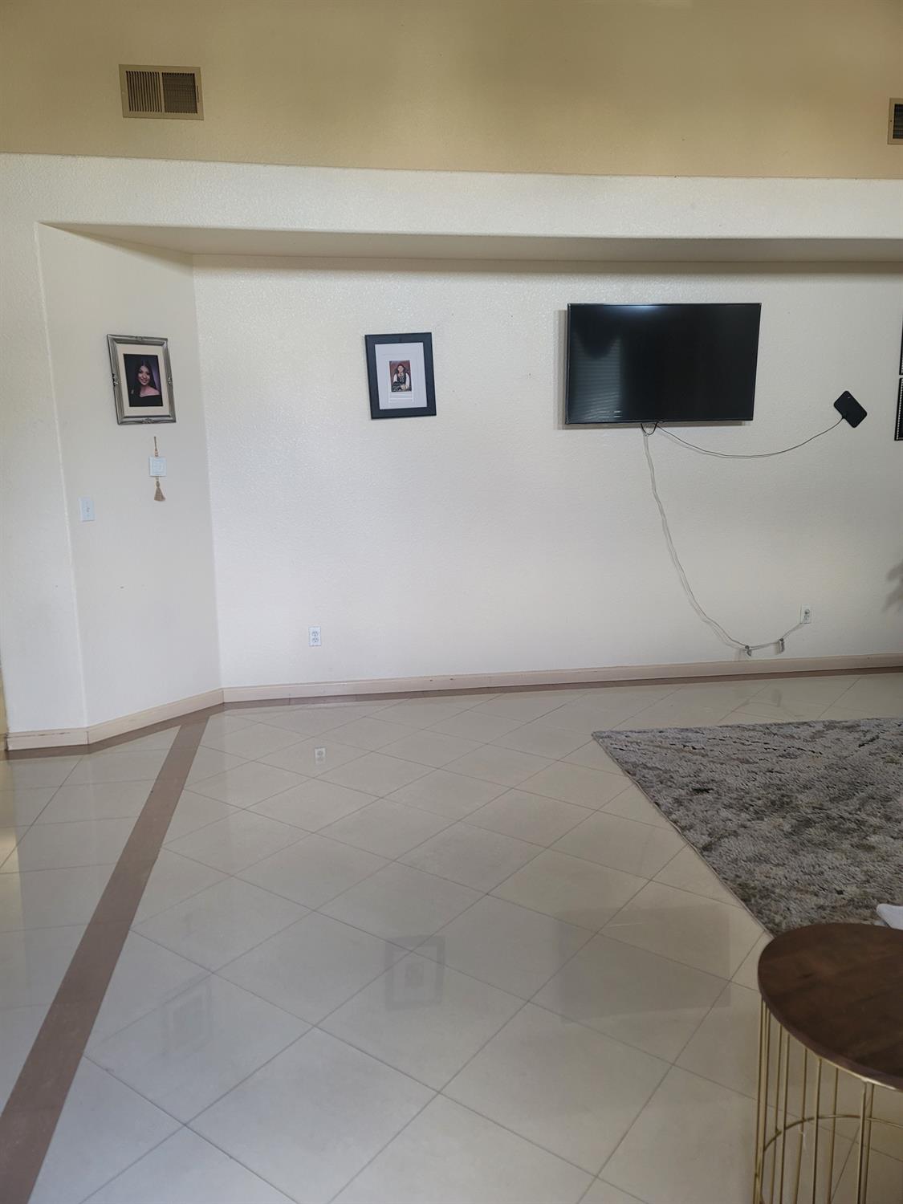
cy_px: 602
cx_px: 452
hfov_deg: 54.9
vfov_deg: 69.4
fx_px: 870
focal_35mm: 25
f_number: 1.8
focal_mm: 7
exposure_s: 1/120
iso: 200
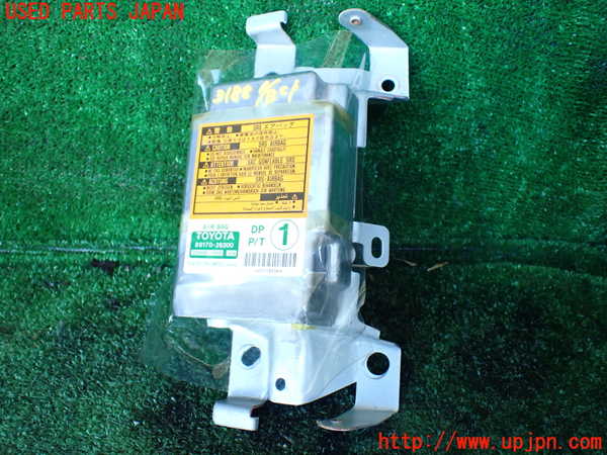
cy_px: 228
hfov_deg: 60.0
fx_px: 526
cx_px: 304
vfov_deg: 46.8
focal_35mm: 30
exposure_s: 1/125
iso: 500
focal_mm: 5.4
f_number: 2.3
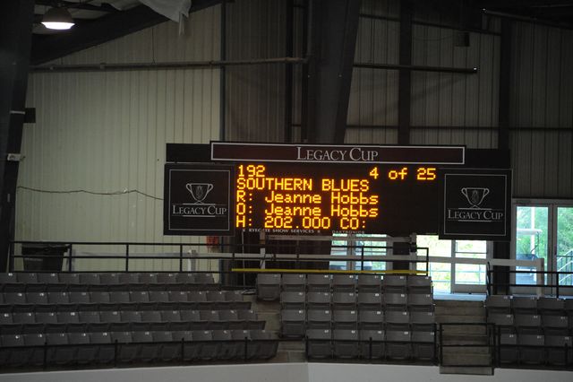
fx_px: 3182
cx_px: 286
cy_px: 191
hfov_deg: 10.3
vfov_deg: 6.9
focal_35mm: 200
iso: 6400
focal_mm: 200
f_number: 4.5
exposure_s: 1/400
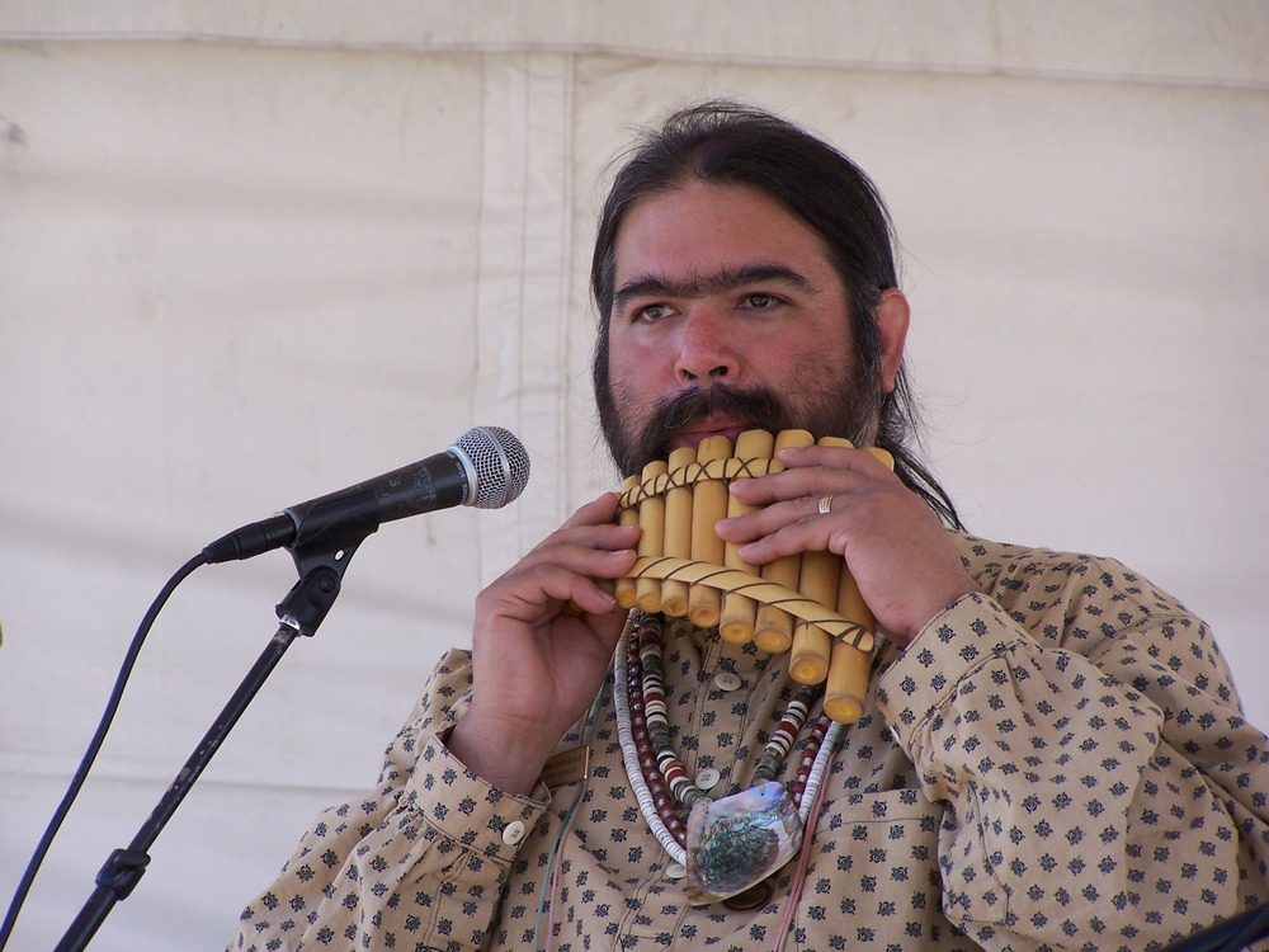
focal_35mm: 238
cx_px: 634
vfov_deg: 6.2
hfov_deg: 8.3
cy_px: 476
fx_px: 8725
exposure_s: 1/320
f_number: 3.3
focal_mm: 39.5
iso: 80
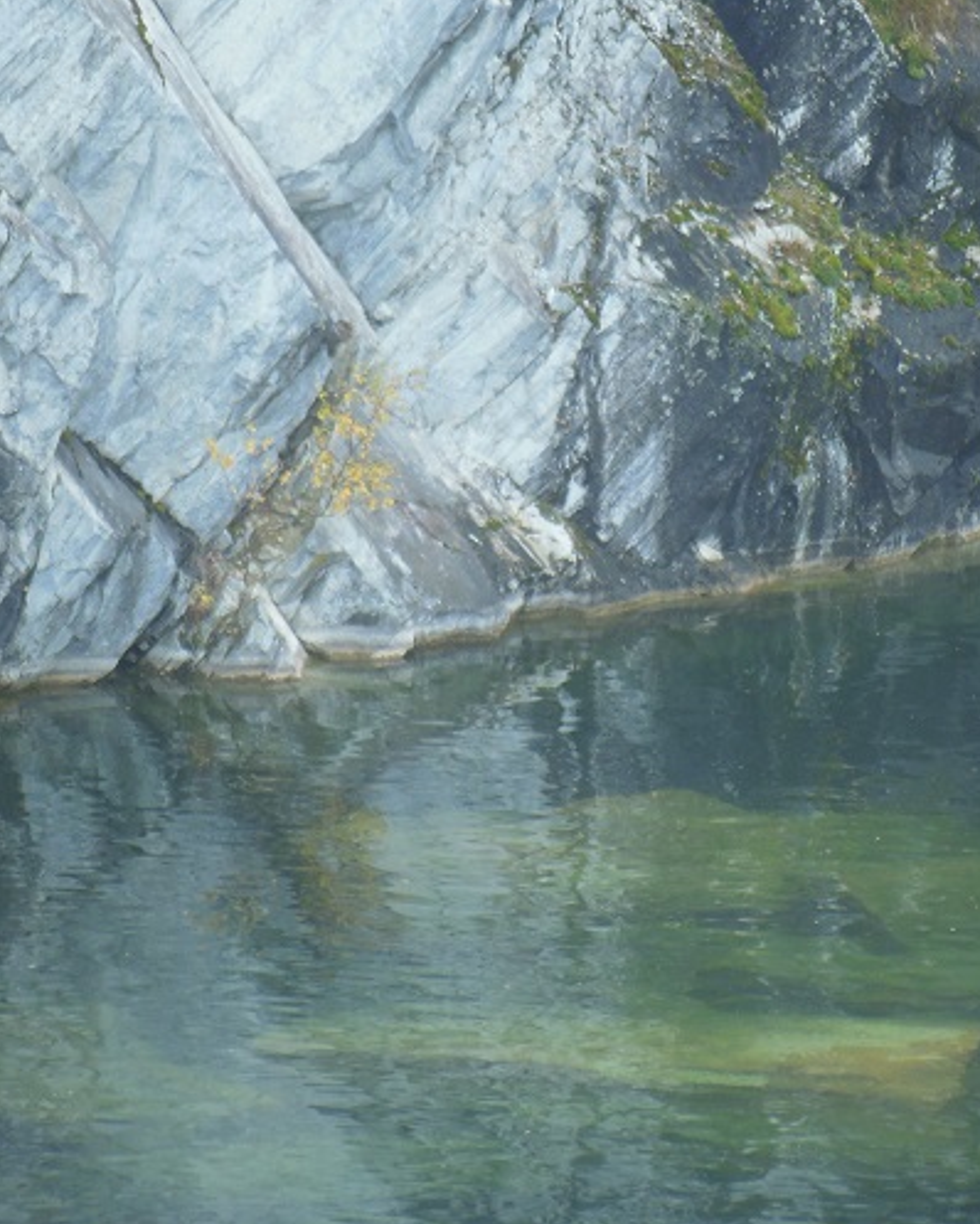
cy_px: 596
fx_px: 17899
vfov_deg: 3.9
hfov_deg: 3.1
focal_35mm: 494
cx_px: 571
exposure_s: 1/60
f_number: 5.7
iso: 200
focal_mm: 70.1
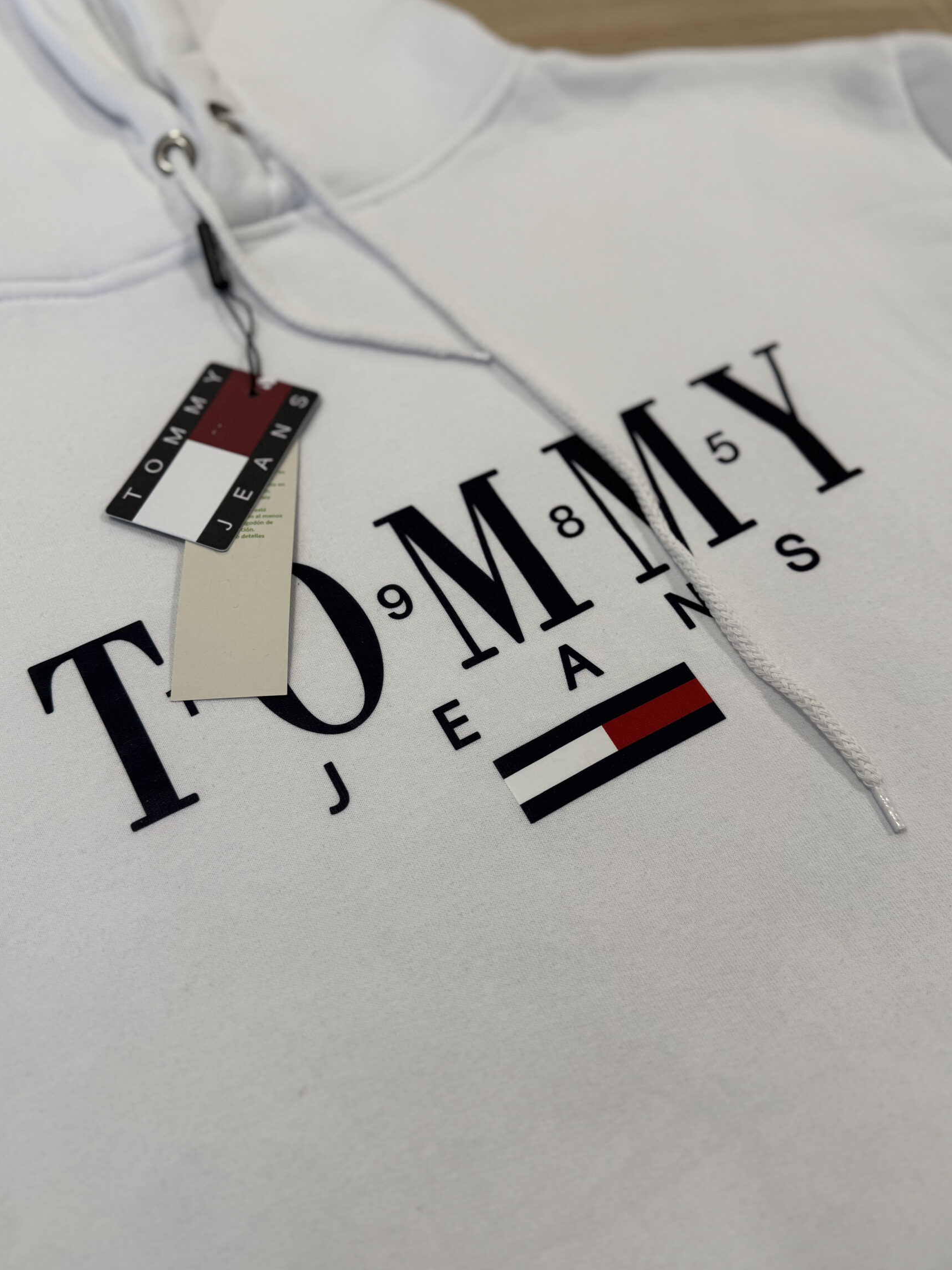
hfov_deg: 51.4
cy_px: 610
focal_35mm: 27
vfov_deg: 65.3
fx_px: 990
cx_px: 480
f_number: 1.78
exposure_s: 1/50
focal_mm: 6.76
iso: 125
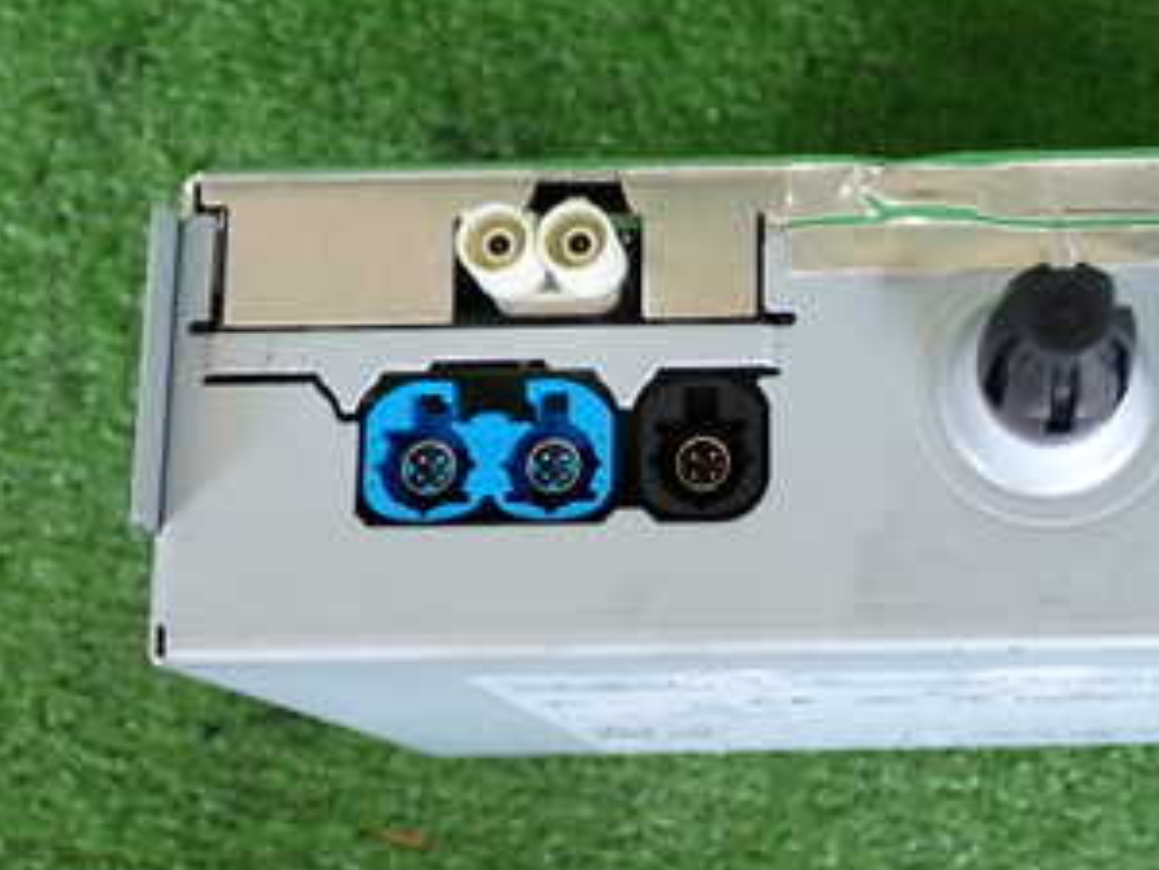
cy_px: 391
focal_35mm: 64
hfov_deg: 29.7
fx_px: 2143
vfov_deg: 22.9
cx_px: 900
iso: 200
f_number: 2.4
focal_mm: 5.79
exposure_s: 1/50
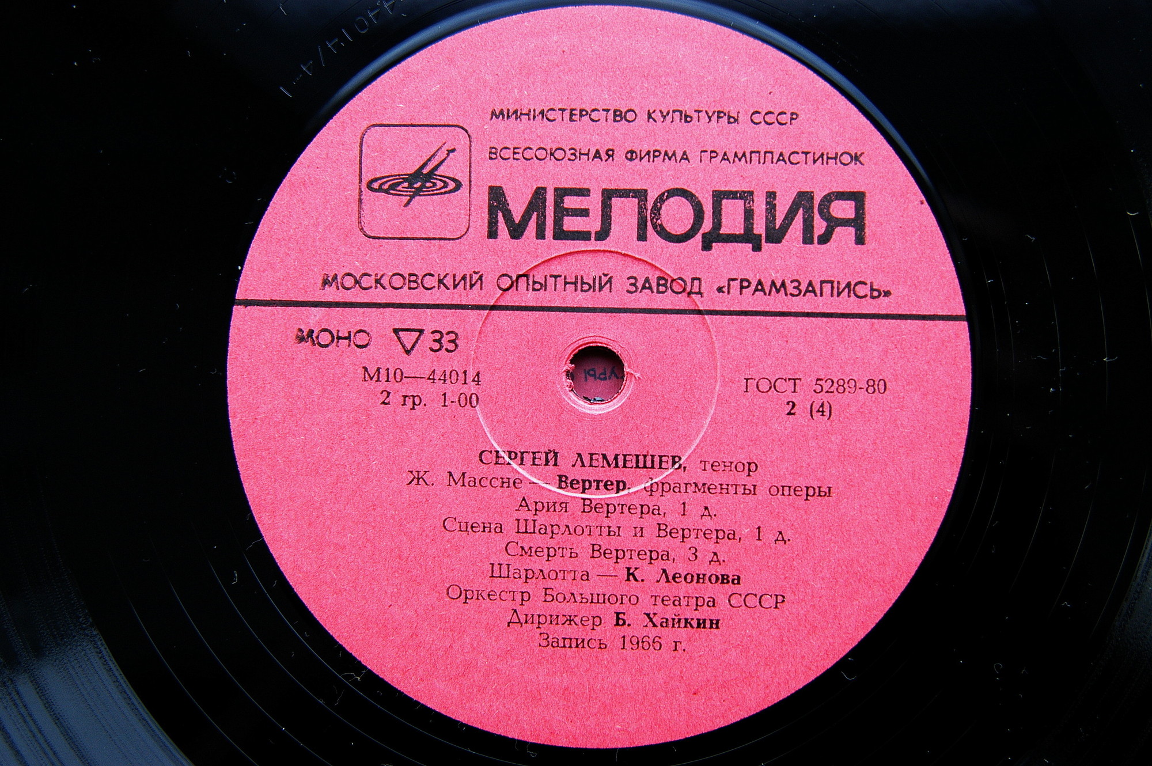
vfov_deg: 25.7
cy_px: 383
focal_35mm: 52
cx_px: 576
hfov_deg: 37.9
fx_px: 1679
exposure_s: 1/60
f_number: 4
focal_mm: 35
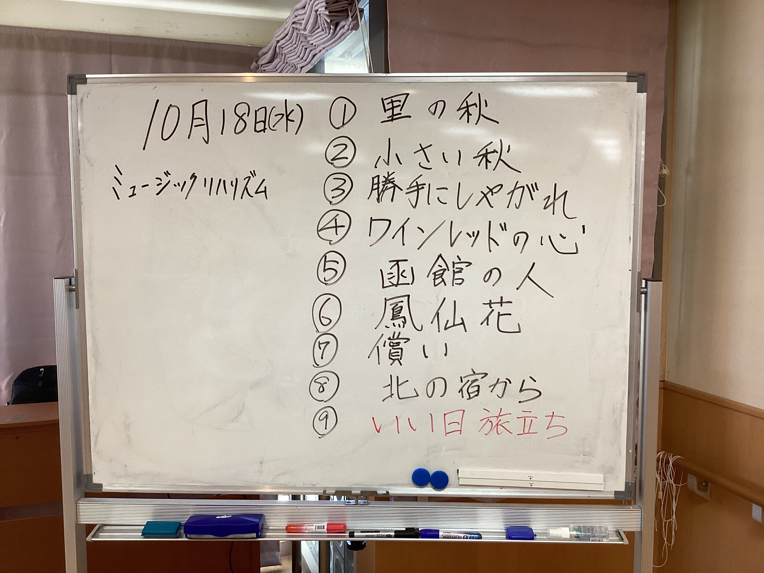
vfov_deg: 45.4
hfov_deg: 58.4
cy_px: 286
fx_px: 684
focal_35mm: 31
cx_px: 382
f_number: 2.4
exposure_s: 1/60
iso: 100
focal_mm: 3.3
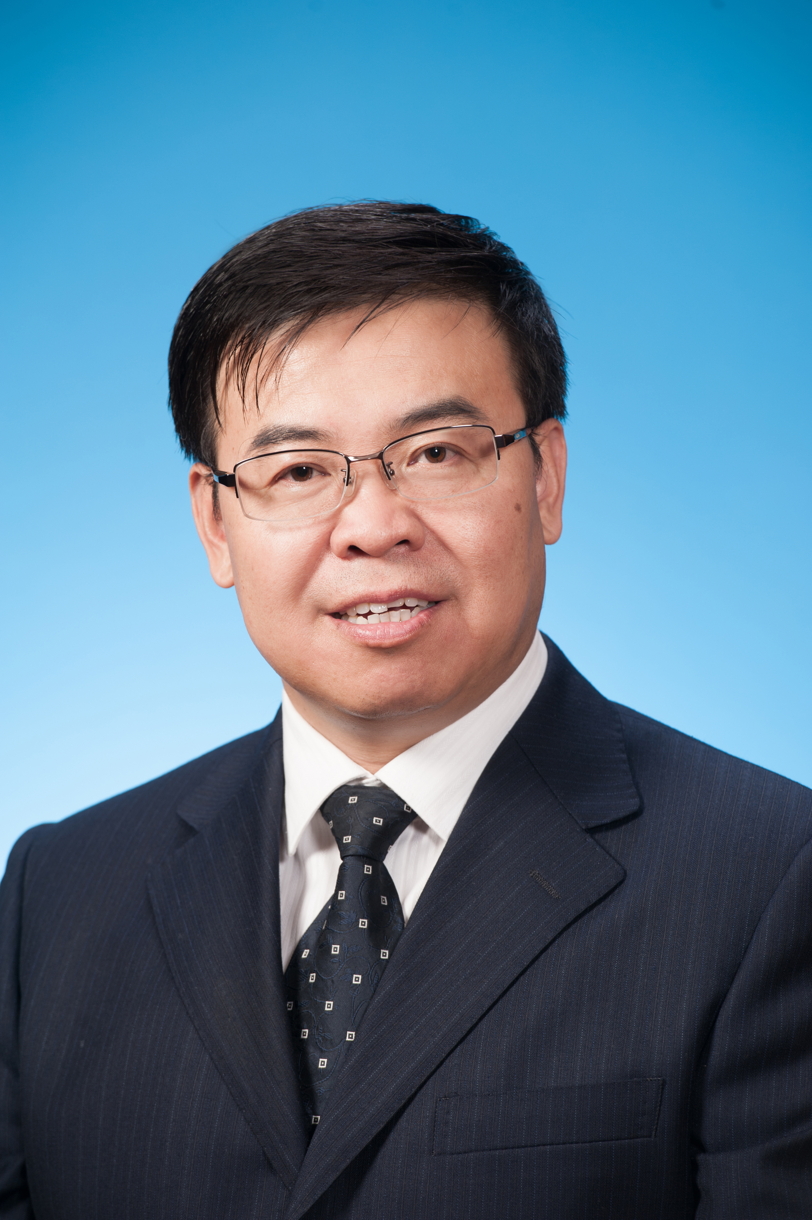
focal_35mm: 195
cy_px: 610
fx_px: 6606
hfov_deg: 7.0
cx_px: 406
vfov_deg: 10.6
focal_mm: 195
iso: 200
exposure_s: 1/100
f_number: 5.6
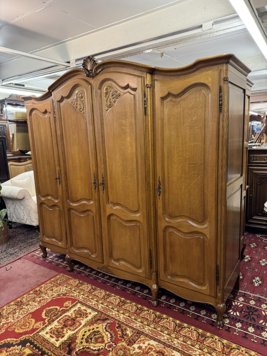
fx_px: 247
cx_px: 134
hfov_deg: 56.8
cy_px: 178
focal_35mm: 24
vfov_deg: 71.6
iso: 320
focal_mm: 6.76
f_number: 1.78
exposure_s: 1/50
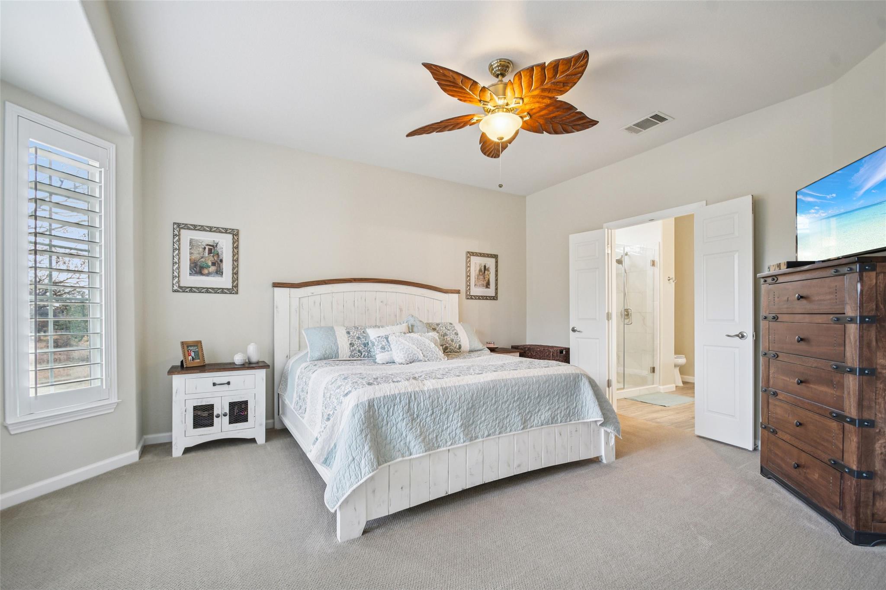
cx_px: 443
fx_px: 369
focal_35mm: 15
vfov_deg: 77.3
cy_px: 295
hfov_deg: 100.4
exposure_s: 1/13
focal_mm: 10
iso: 400
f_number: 8
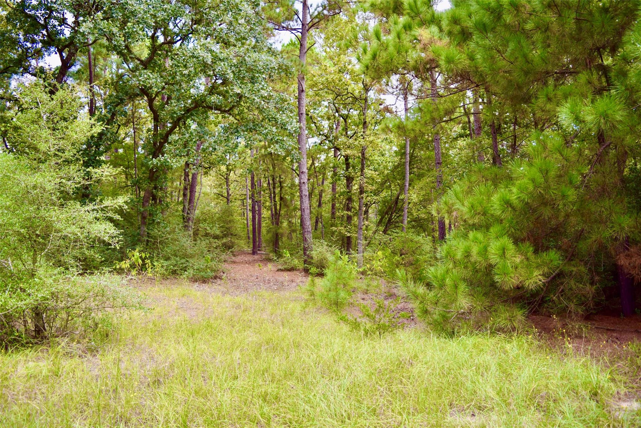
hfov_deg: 67.4
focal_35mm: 27
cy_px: 214
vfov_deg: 48.0
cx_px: 320
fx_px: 481
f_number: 3.5
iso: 200
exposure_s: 1/320
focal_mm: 18
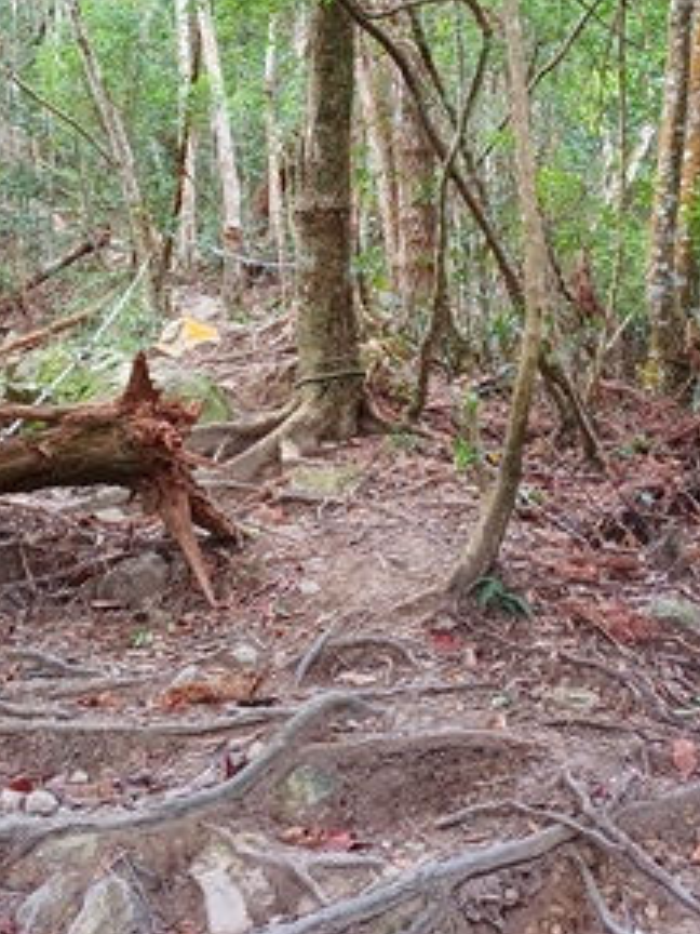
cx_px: 272
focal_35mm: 52
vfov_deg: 36.6
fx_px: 1402
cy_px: 337
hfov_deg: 28.0
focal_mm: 4.6
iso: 250
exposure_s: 1/39
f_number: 1.8
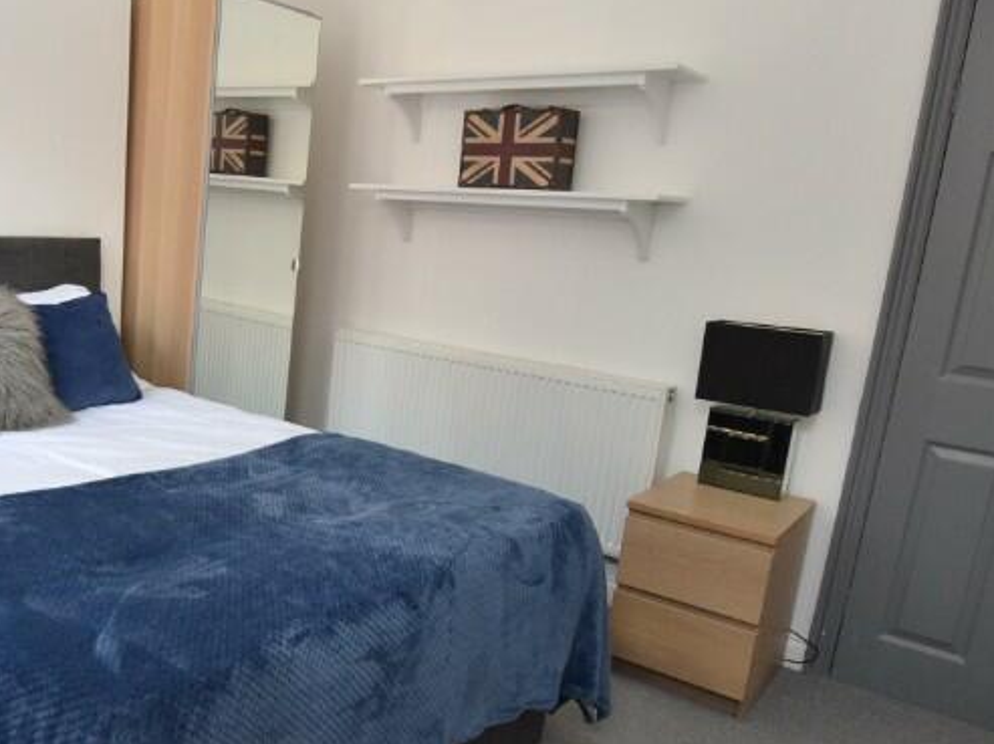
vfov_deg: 46.6
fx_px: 861
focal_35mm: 30
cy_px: 421
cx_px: 306
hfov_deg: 58.2
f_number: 5
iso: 800
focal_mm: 10
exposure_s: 1/100
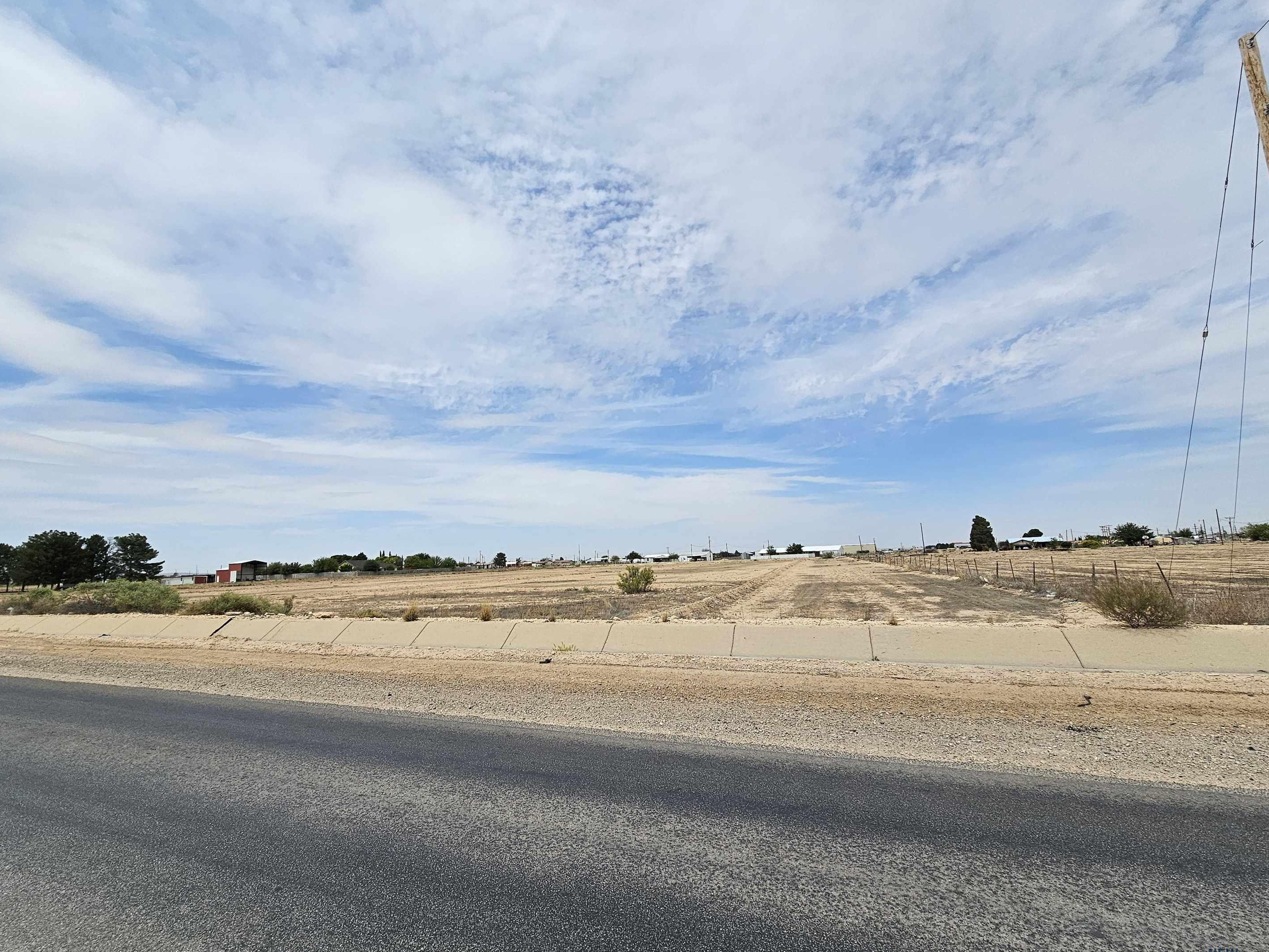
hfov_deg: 102.0
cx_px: 607
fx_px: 513
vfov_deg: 85.7
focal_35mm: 14
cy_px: 479
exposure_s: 1/5883
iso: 50
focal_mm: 2.2
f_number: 2.2
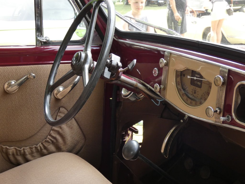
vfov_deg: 30.3
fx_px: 340
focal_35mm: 48
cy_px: 92
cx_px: 122
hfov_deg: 39.7
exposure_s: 1/80
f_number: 3.8
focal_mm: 8.6
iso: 160
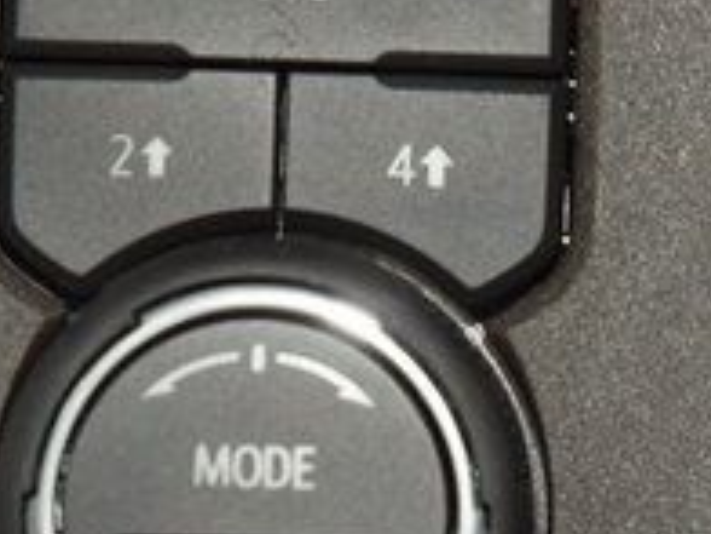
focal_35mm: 330
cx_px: 508
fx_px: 6778
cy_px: 249
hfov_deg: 6.0
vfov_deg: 4.5
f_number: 8
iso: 100
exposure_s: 1/125
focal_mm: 70
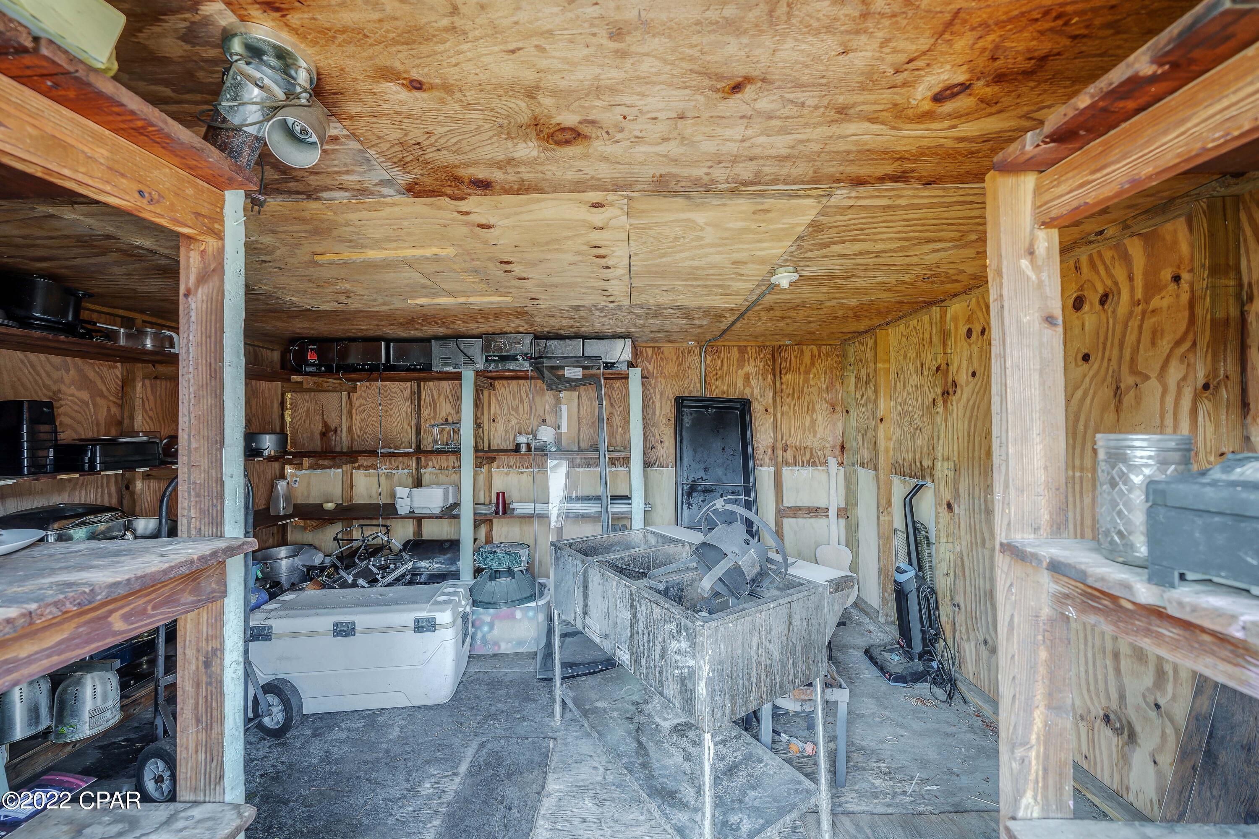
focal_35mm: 12
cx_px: 630
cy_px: 420
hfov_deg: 112.6
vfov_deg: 90.0
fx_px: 420
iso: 100
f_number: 5.6
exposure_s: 1/3.33
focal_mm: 12
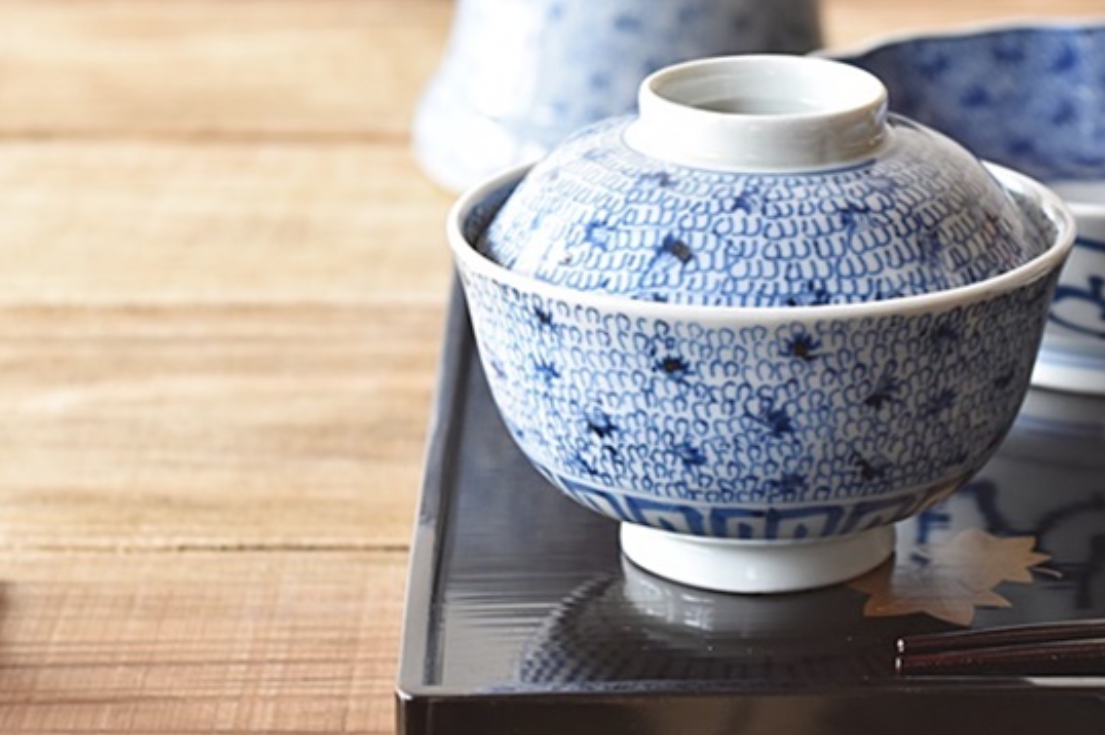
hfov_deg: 16.7
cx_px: 750
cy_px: 334
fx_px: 3765
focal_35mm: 123
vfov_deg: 11.2
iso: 400
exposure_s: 1/4
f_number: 5.6
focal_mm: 55
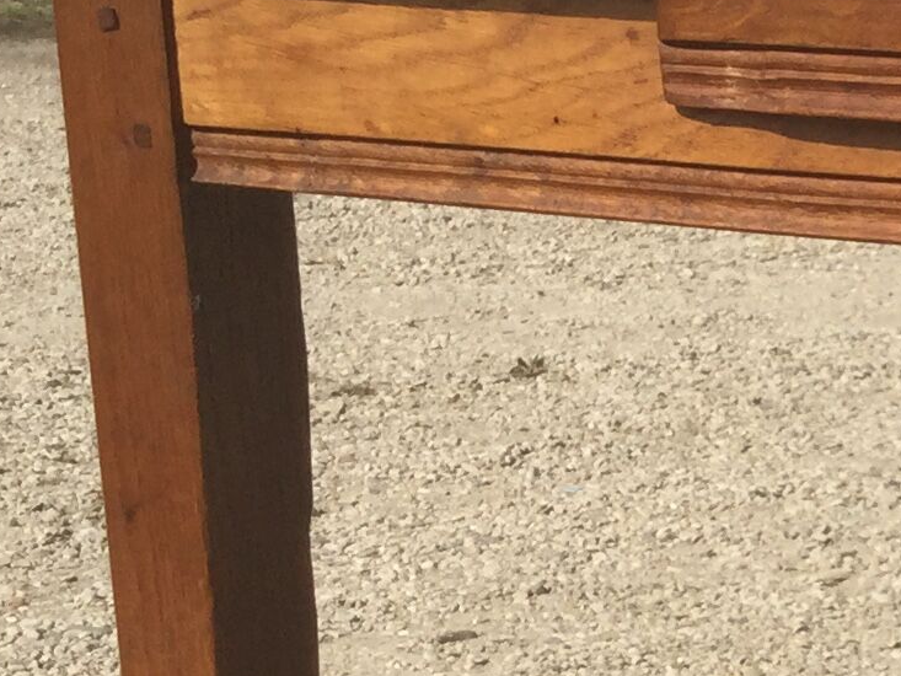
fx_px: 3593
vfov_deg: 10.7
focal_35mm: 138
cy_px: 678
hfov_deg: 13.4
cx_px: 1399
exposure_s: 1/1852
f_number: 2.4
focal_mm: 3.3
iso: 25
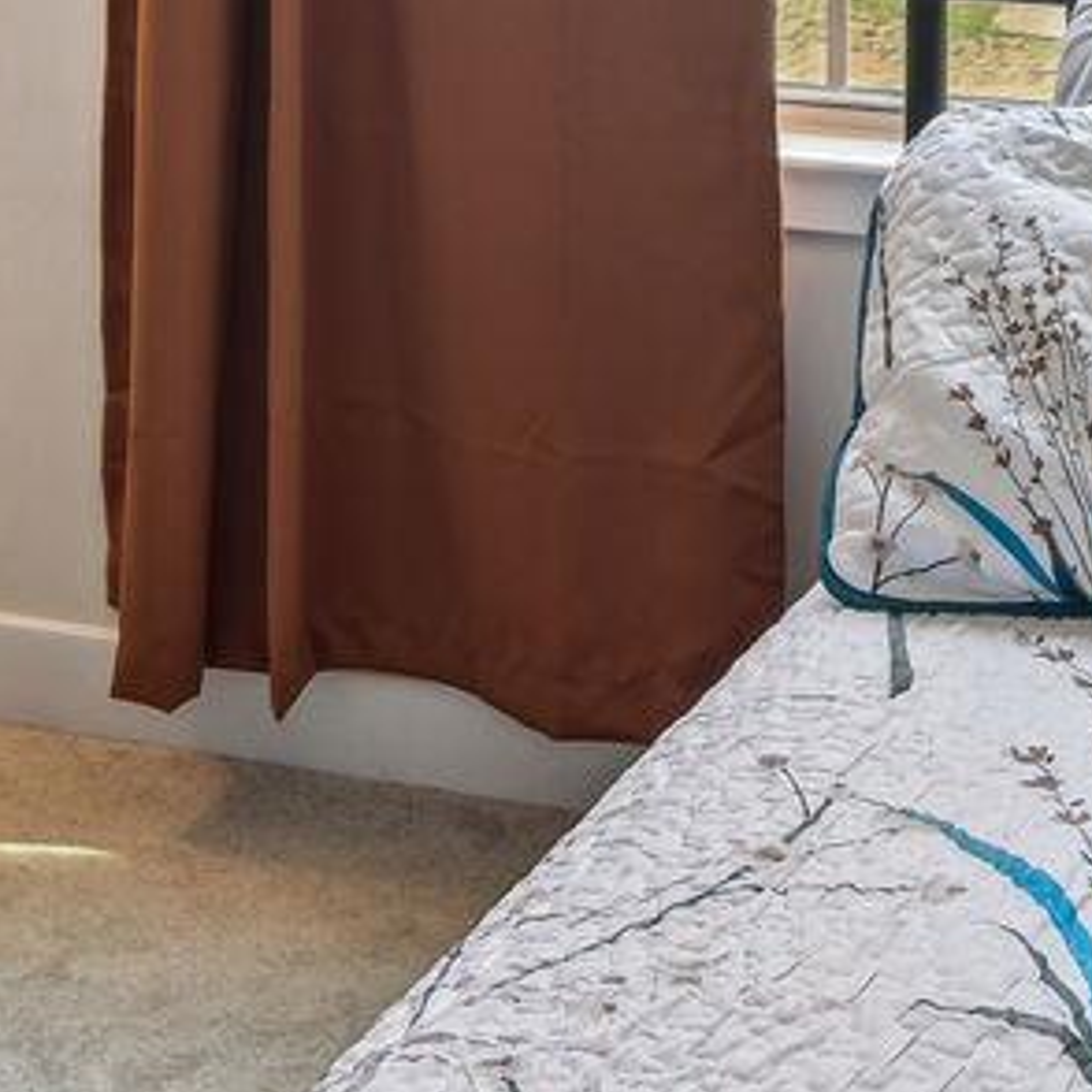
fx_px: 3391
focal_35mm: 95
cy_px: -542
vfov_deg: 16.6
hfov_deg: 18.3
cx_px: 613
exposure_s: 1/6
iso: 200
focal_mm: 19
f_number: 8
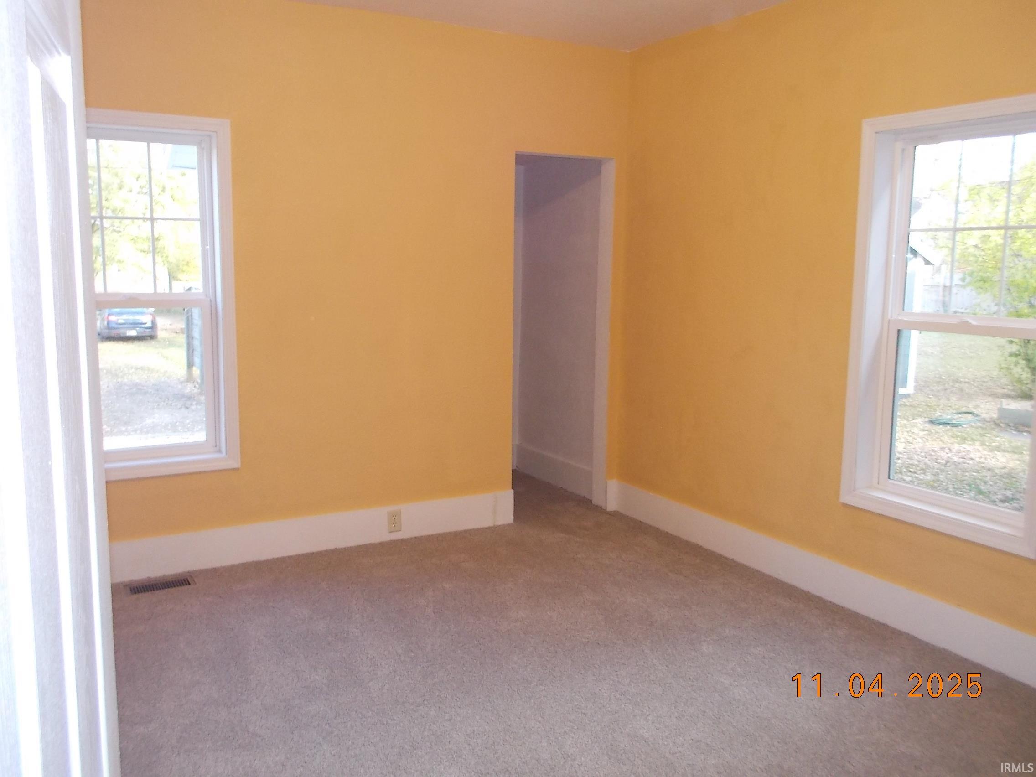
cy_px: 388
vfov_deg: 48.2
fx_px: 868
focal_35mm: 29
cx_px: 518
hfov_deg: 61.7
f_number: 3.3
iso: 200
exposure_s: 1/25
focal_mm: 4.1
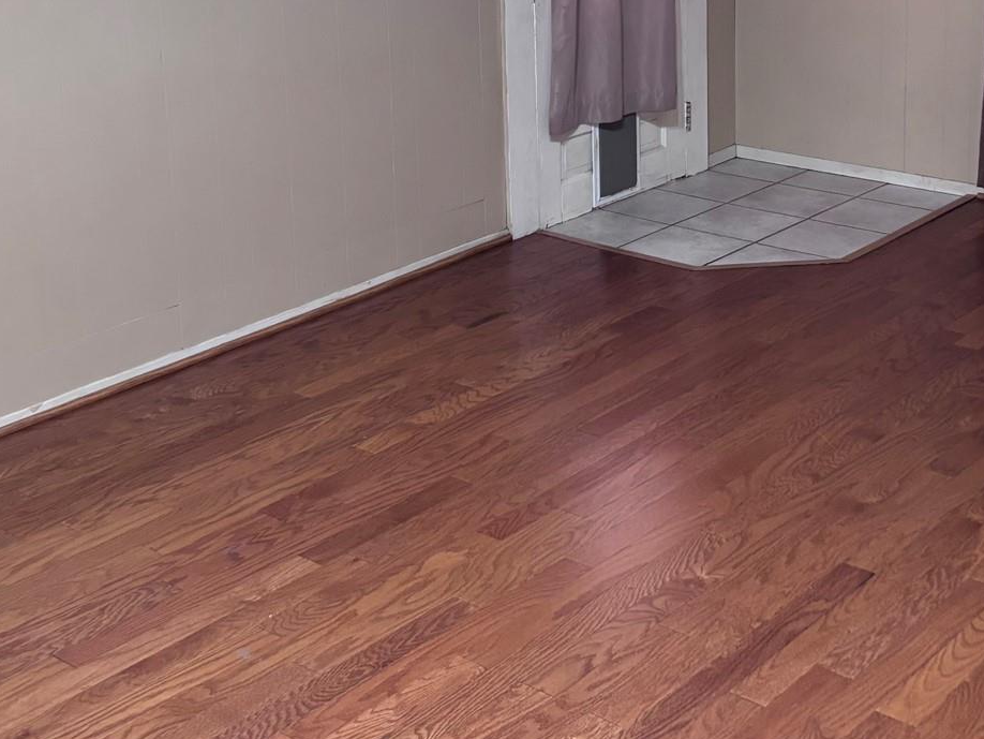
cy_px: 49
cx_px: 595
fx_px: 1649
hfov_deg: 33.1
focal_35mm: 58
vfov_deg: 24.4
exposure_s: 1/60
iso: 250
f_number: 1.6
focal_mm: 5.96
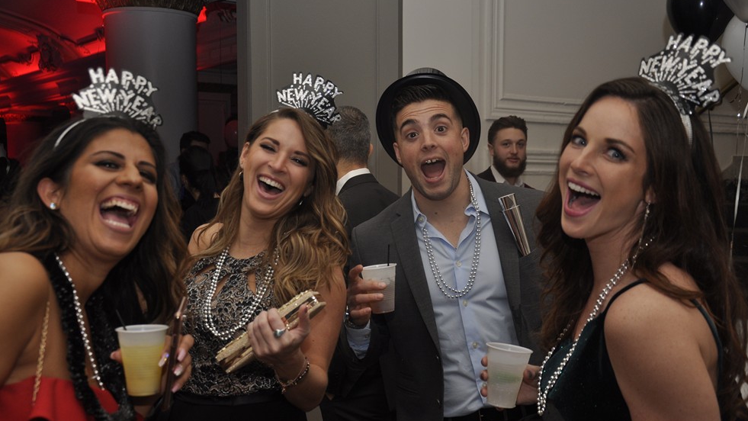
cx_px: 368
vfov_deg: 24.9
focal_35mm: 48
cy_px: 245
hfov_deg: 42.9
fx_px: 952
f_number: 5
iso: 400
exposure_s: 1/60
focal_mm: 30
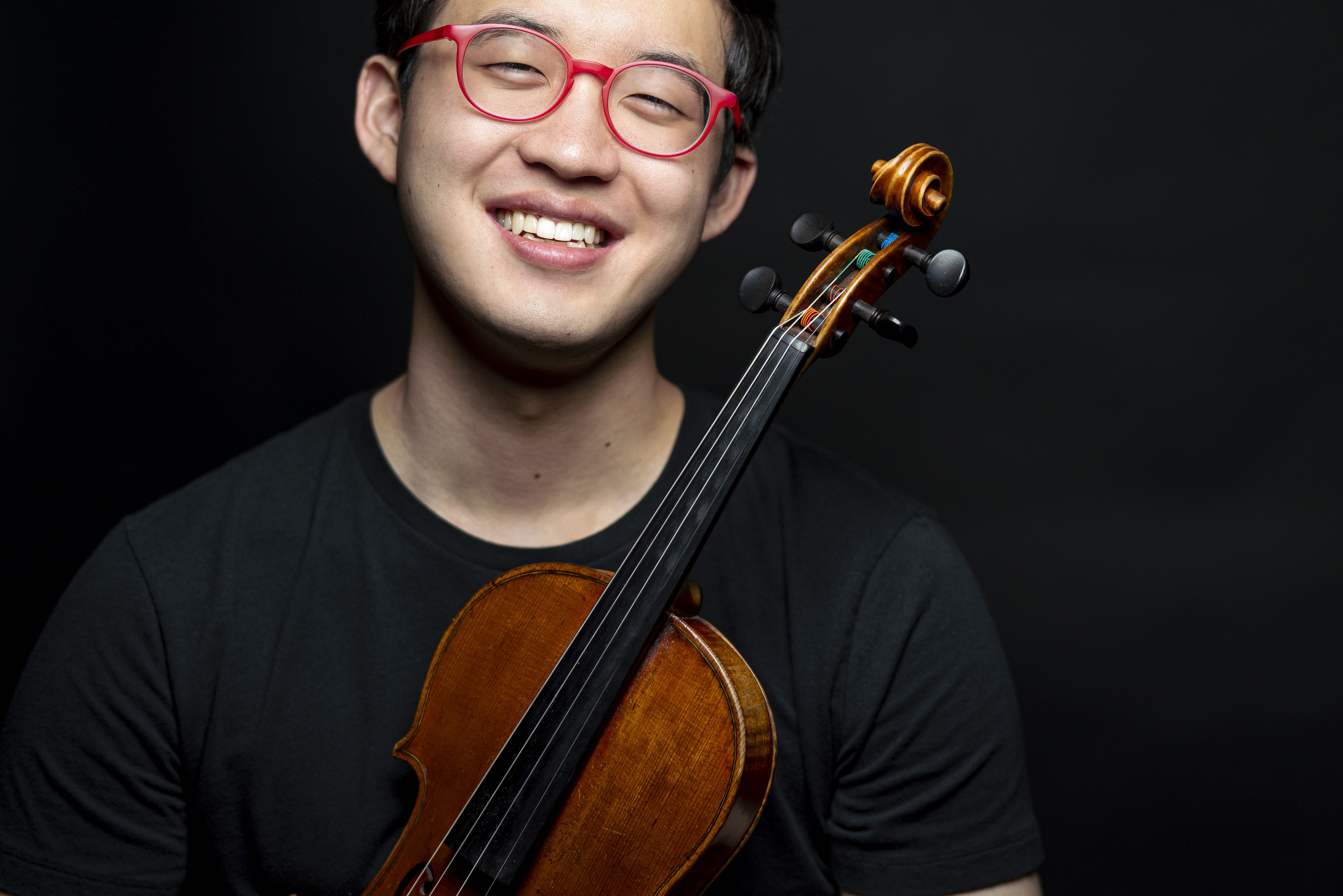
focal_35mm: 81
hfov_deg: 25.0
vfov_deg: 16.9
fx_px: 3022
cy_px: 426
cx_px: 819
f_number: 1.8
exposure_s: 1/160
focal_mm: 50
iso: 200
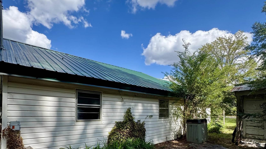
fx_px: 148
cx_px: 136
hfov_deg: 83.8
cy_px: 111
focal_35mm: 21
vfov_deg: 51.4
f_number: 2.2
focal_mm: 2.22
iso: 50
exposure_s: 1/858
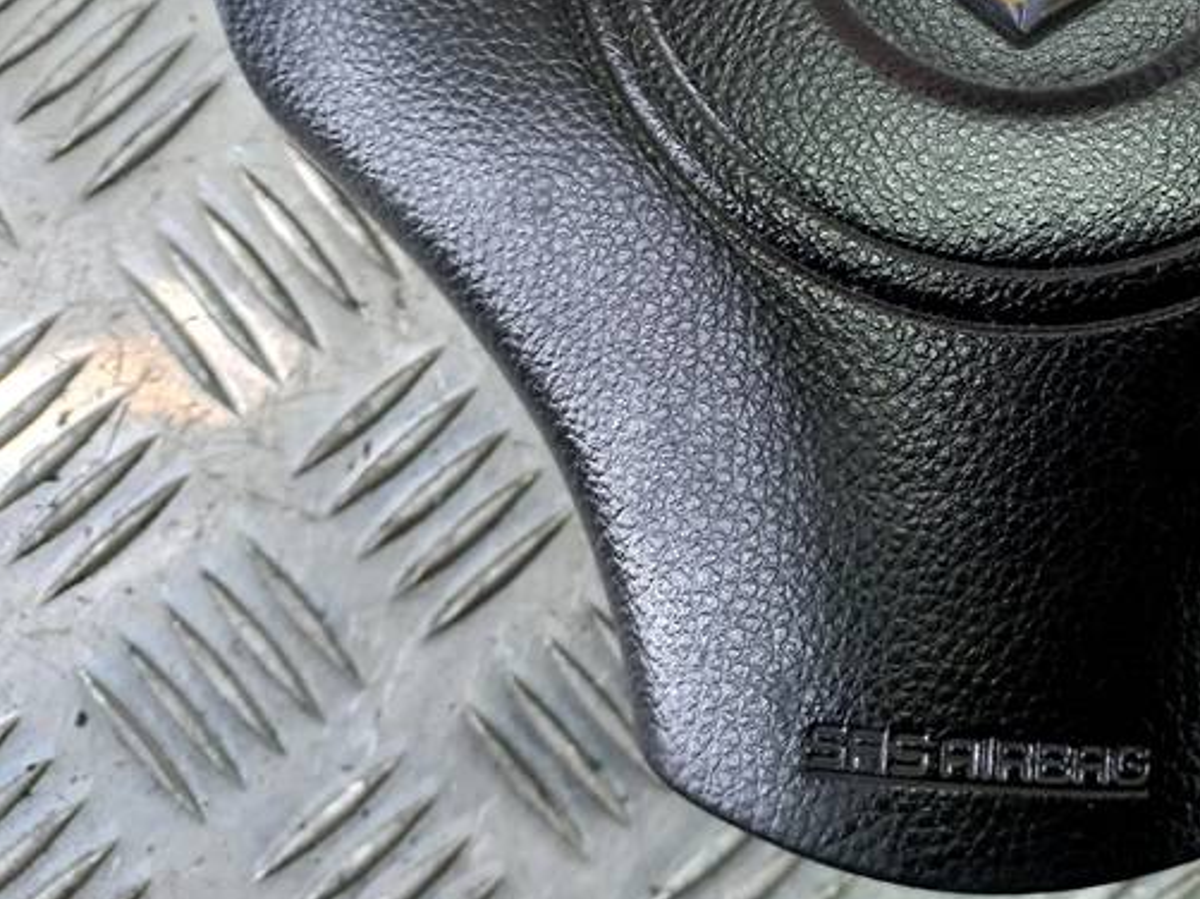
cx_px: 1030
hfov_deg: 35.7
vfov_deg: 27.4
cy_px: 67
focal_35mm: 51
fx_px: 1767
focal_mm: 4.6
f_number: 1.8
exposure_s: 1/50
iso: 80
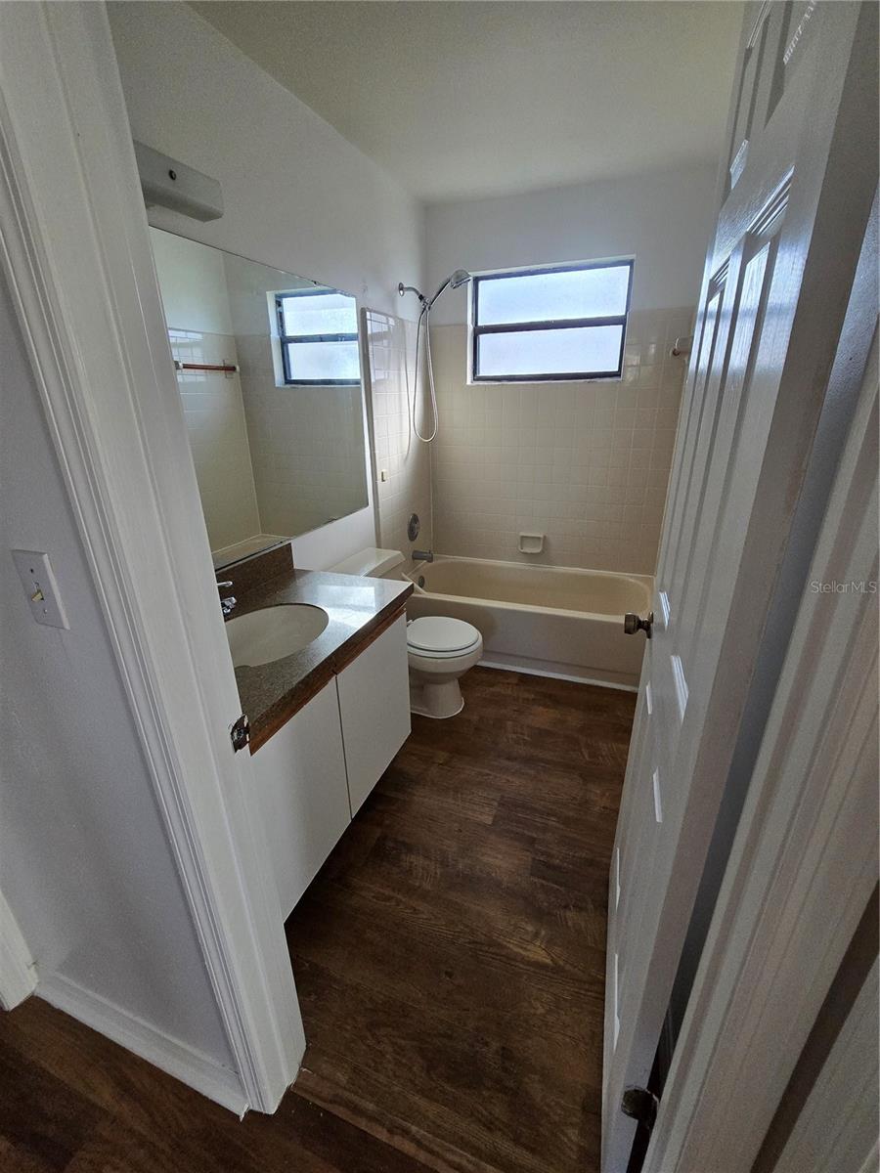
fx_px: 441
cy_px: 586
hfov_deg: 89.9
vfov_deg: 106.2
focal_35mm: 13
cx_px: 440
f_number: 2.2
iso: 250
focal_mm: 2.2
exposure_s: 1/359
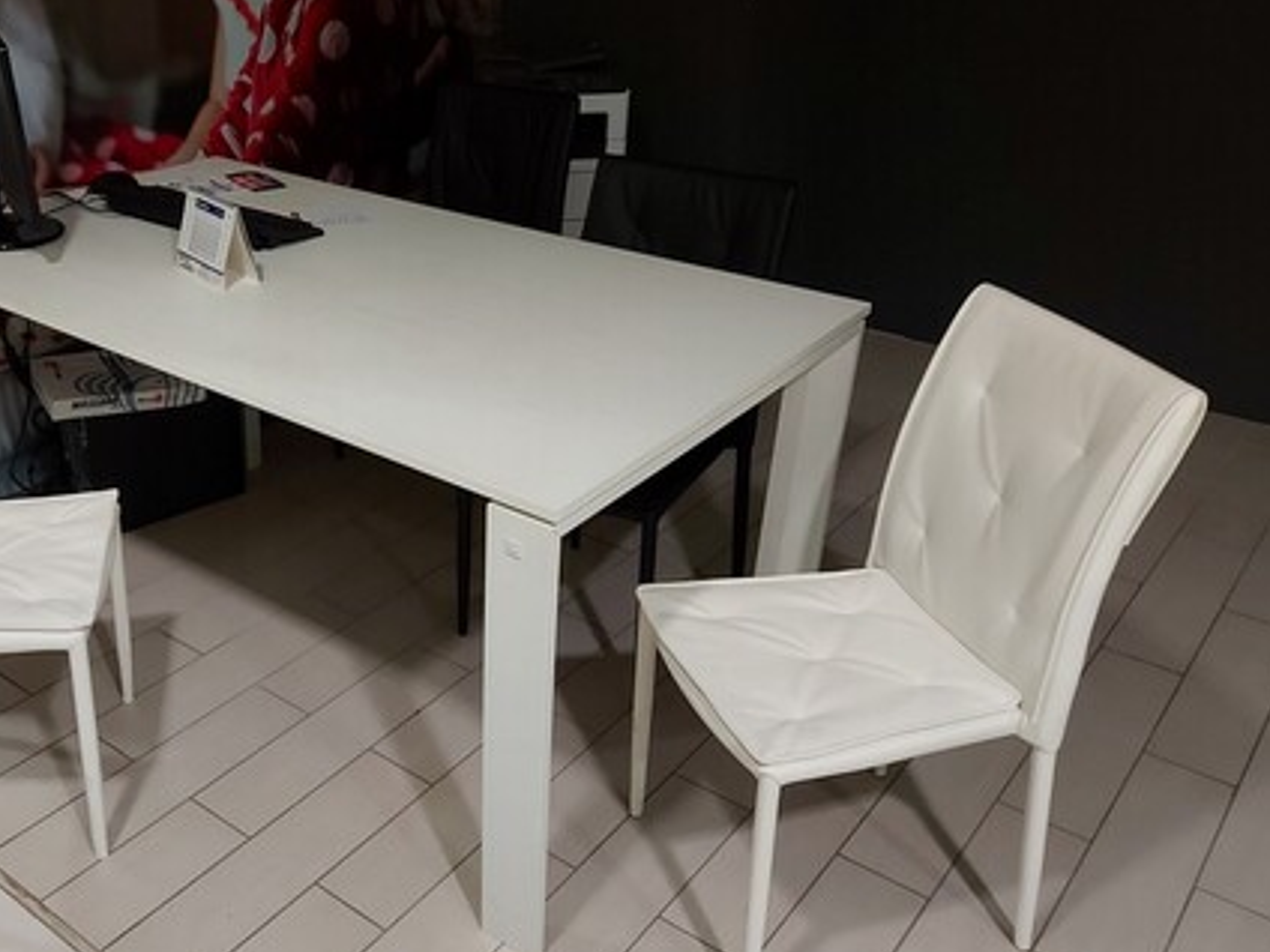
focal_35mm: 34
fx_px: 1247
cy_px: 473
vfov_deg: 41.8
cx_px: 413
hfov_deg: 52.8
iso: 250
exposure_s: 1/24
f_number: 1.8
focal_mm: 5.23
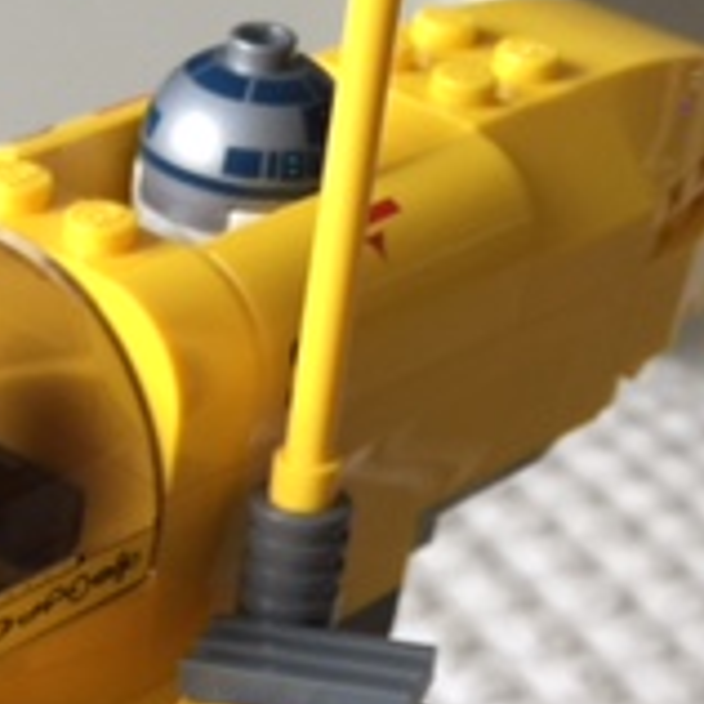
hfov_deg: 16.2
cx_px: -76
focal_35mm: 104
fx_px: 2393
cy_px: 1007
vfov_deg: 15.6
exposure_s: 1/30
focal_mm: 4.15
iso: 32
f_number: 2.2
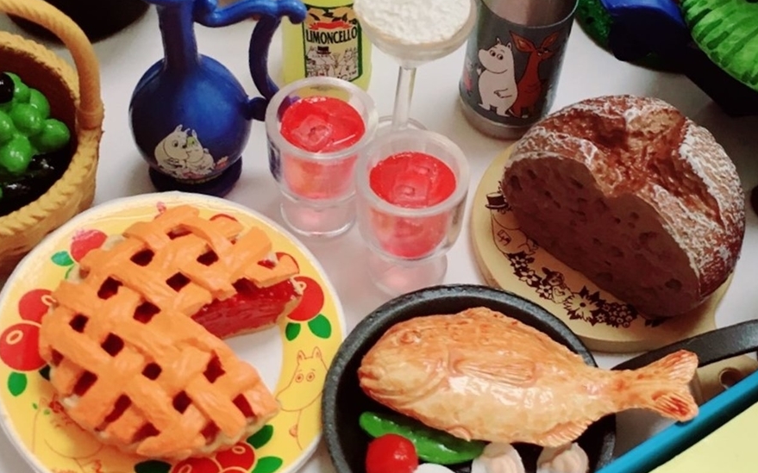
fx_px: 867
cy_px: 289
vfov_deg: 30.4
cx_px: 374
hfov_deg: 47.2
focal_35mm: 42
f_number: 2.2
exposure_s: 1/30
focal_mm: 4.15
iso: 32
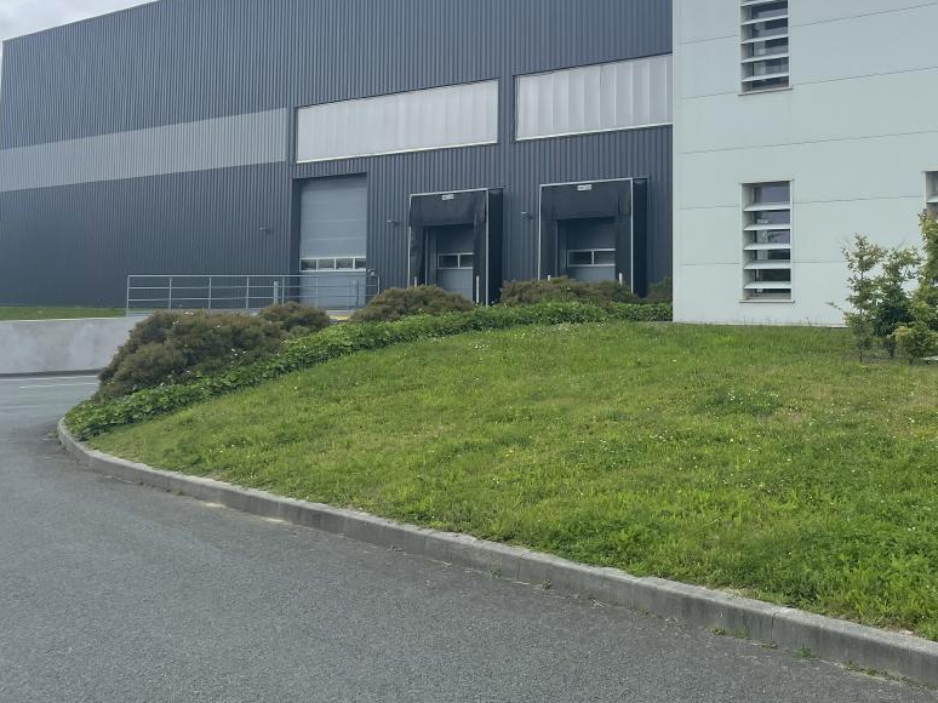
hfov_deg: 42.1
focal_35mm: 43
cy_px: 192
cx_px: 734
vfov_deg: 33.0
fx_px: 1165
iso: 32
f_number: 1.6
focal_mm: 4.2
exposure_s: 1/1575
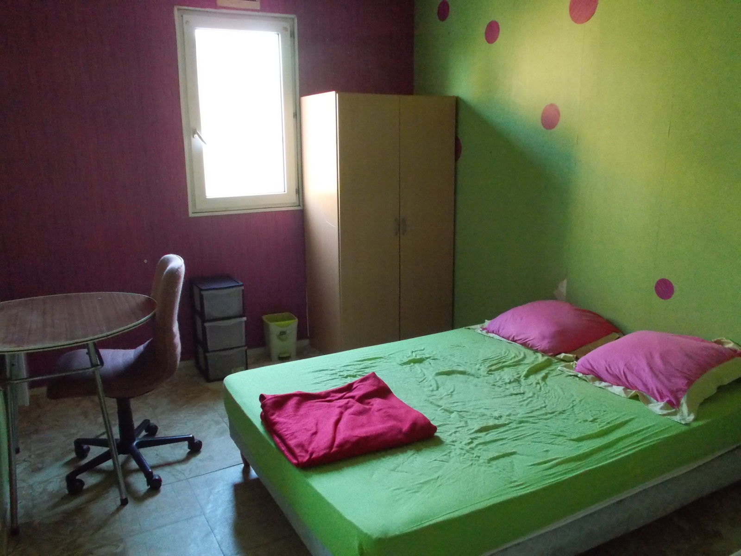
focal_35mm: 30
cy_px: 278
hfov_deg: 60.0
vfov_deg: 46.8
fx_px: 642
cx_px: 370
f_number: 3.4
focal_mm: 5.3
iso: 800
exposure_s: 1/30
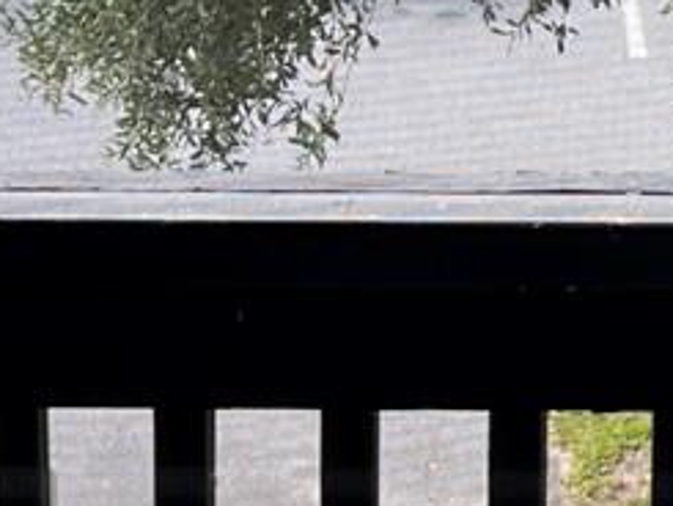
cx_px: 1000
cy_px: -206
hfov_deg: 11.2
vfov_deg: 8.6
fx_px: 3307
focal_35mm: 170
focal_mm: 5.7
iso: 50
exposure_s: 1/555
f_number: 1.5
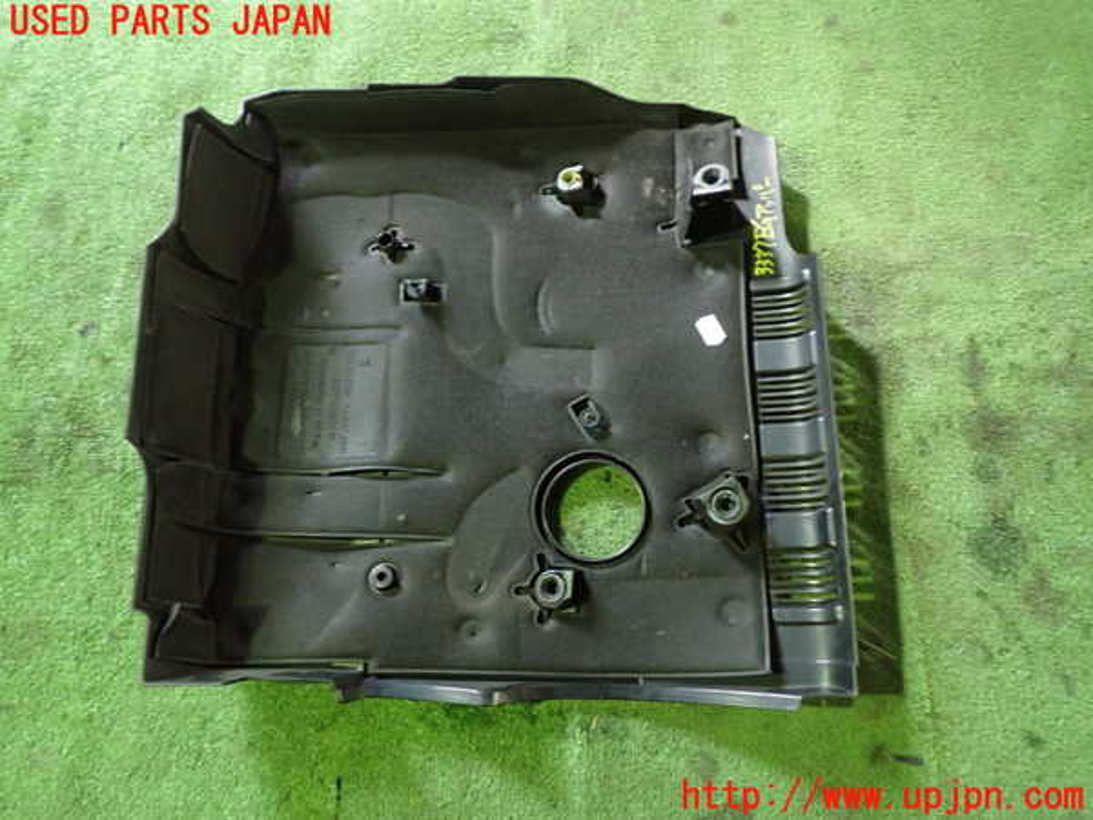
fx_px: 947
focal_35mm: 30
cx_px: 546
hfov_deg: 60.0
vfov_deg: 46.8
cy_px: 410
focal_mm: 5.4
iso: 800
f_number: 2.3
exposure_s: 1/30
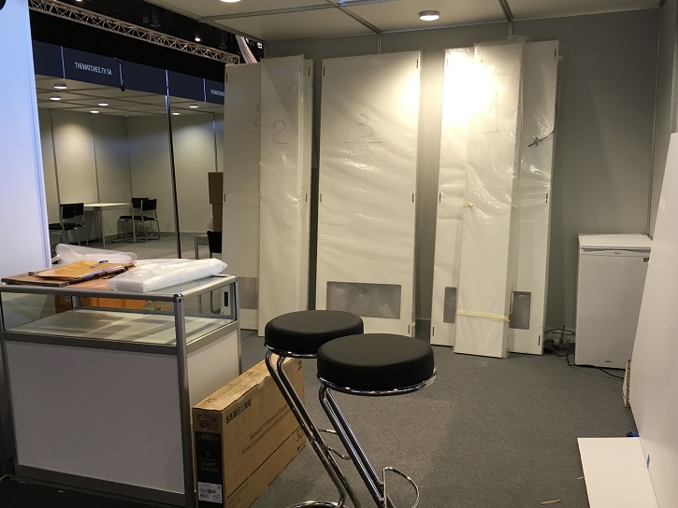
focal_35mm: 32
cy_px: 261
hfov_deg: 56.8
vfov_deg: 44.2
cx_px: 340
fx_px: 627
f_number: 2.2
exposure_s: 1/33
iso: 100
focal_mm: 4.15
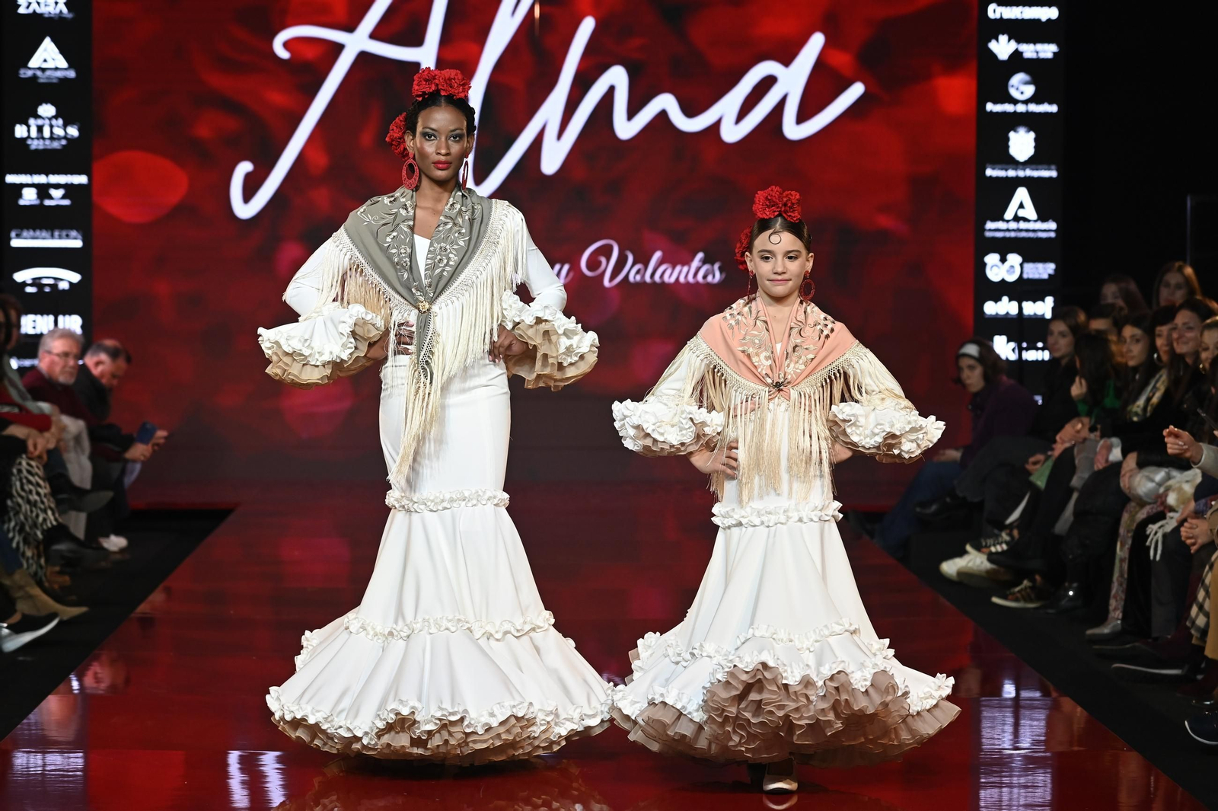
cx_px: 609
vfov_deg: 14.8
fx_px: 3111
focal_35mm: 92
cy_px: 406
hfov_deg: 22.2
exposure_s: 1/500
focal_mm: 92
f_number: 4.5
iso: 2000
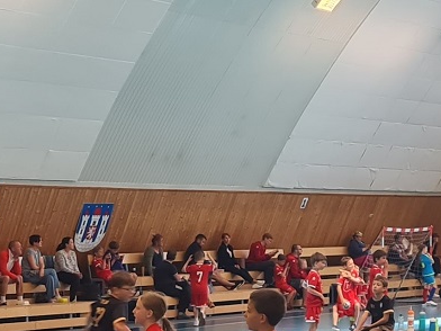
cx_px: 42
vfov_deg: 13.7
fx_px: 1350
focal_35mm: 106
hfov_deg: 18.2
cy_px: 351
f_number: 1.8
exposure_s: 1/100
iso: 80
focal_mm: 5.4
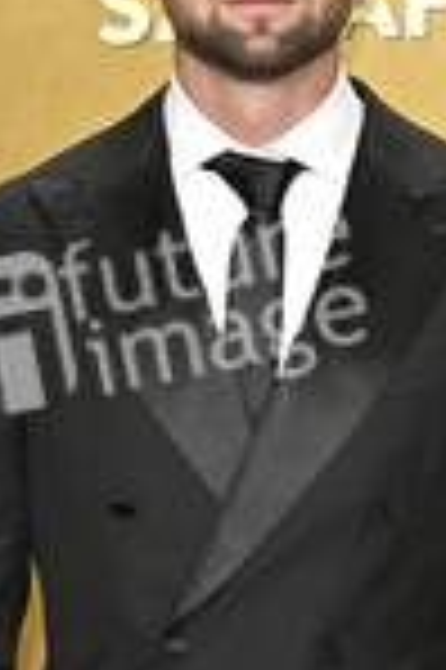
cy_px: 544
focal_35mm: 191
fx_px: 3557
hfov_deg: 7.2
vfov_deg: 10.7
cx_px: 266
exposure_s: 1/320
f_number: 5.6
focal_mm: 71
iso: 2500
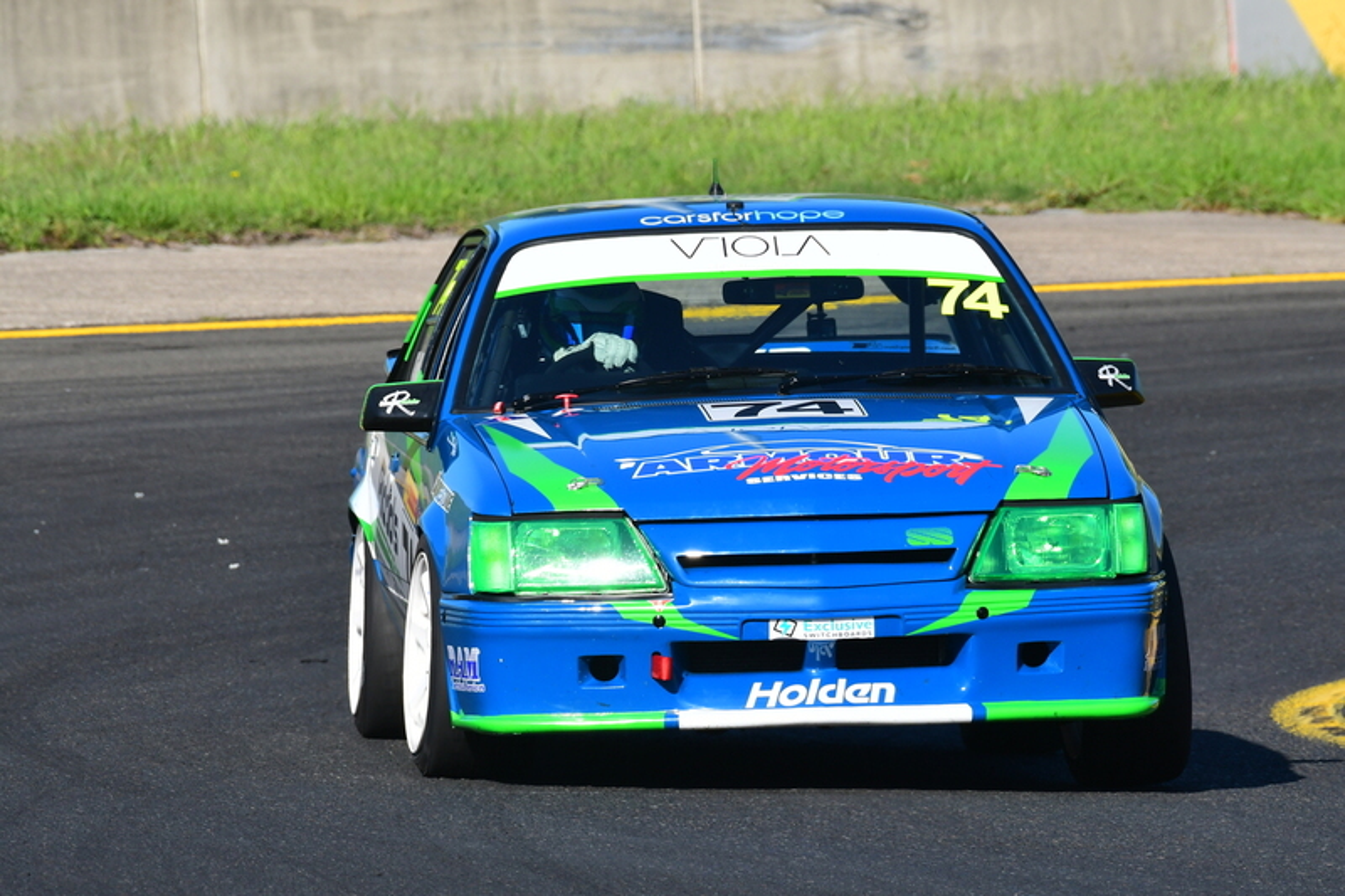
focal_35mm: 630
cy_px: 448
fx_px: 23531
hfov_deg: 3.3
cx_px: 672
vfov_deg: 2.2
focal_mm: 420
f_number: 11
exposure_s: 1/640
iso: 500
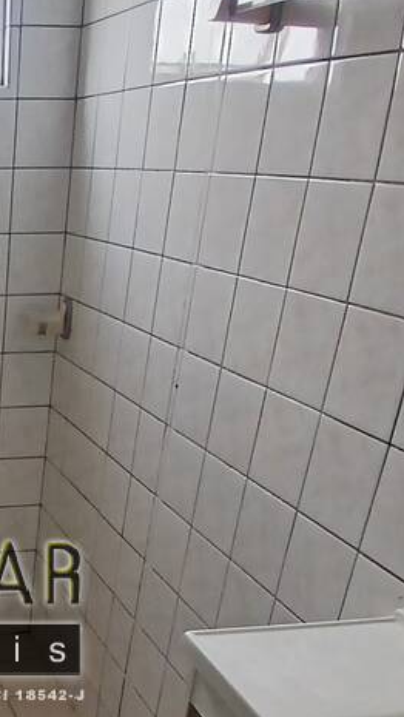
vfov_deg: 44.0
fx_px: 818
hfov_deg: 24.4
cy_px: 617
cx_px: -117
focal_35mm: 43
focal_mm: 1.4
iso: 80
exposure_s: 1/60
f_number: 2.2
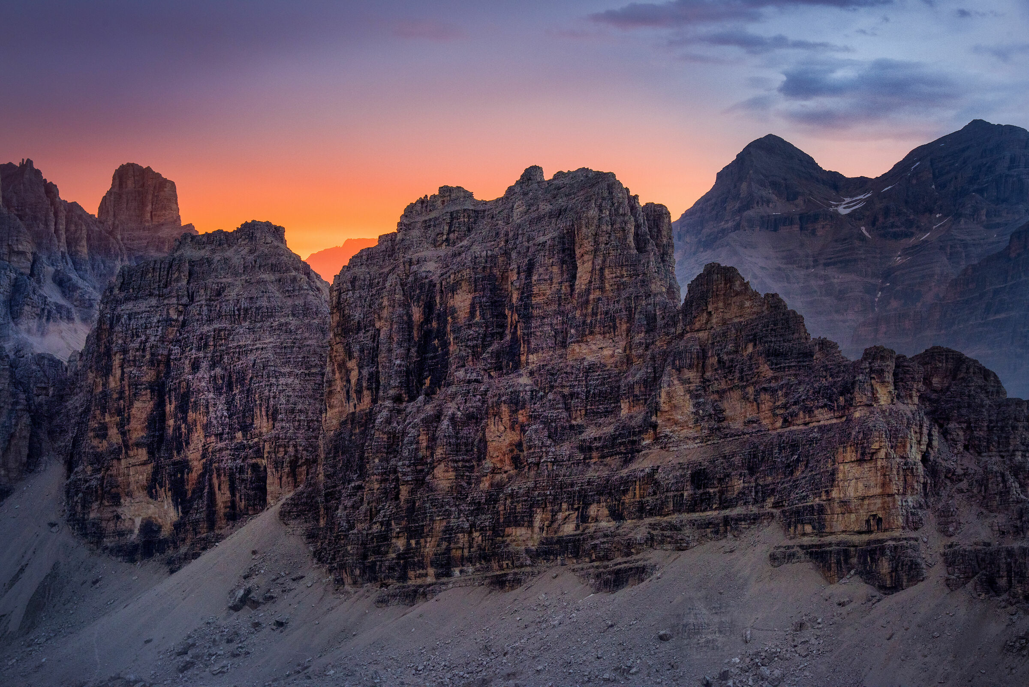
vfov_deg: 24.6
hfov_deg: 36.2
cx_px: 514
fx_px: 1573
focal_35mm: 55
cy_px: 344
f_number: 8
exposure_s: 1/13
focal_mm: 55
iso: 640
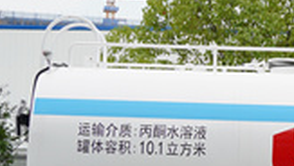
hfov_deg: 10.4
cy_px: 124
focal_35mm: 200
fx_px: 1560
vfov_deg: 6.1
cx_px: 431
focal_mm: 39
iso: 100
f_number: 3.2
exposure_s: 1/640
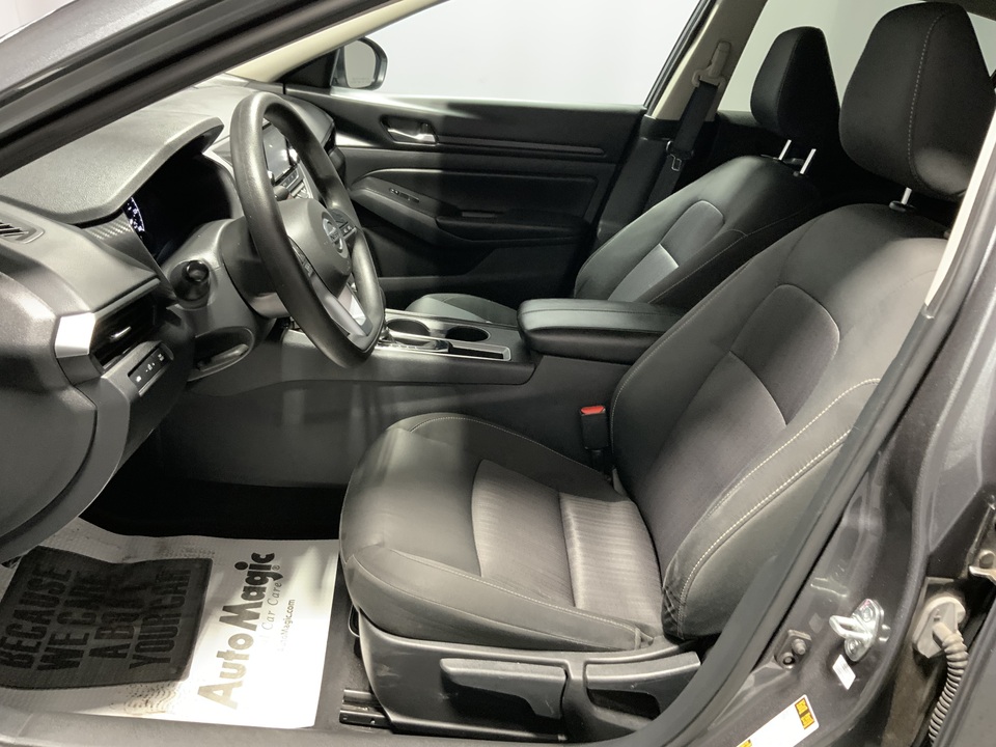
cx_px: 498
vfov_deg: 48.2
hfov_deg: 61.7
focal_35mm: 29
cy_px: 374
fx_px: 834
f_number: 1.8
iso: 200
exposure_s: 1/40
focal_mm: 3
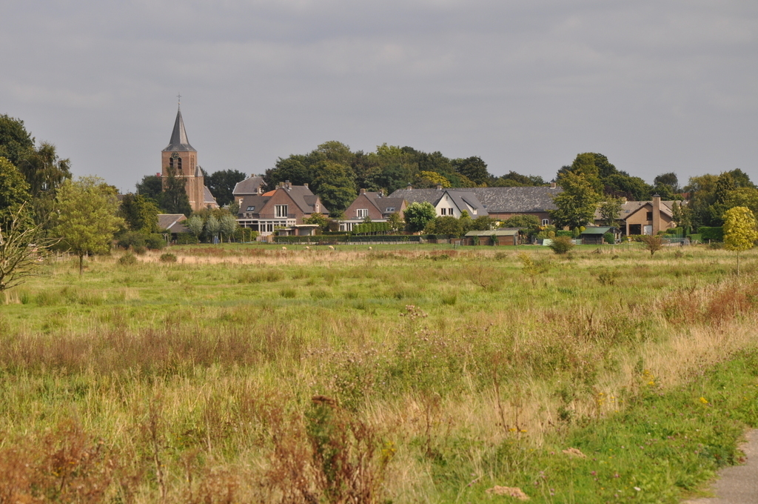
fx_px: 2523
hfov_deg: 17.1
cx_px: 379
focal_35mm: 120
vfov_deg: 11.4
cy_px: 252
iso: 200
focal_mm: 80
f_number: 9
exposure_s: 1/320
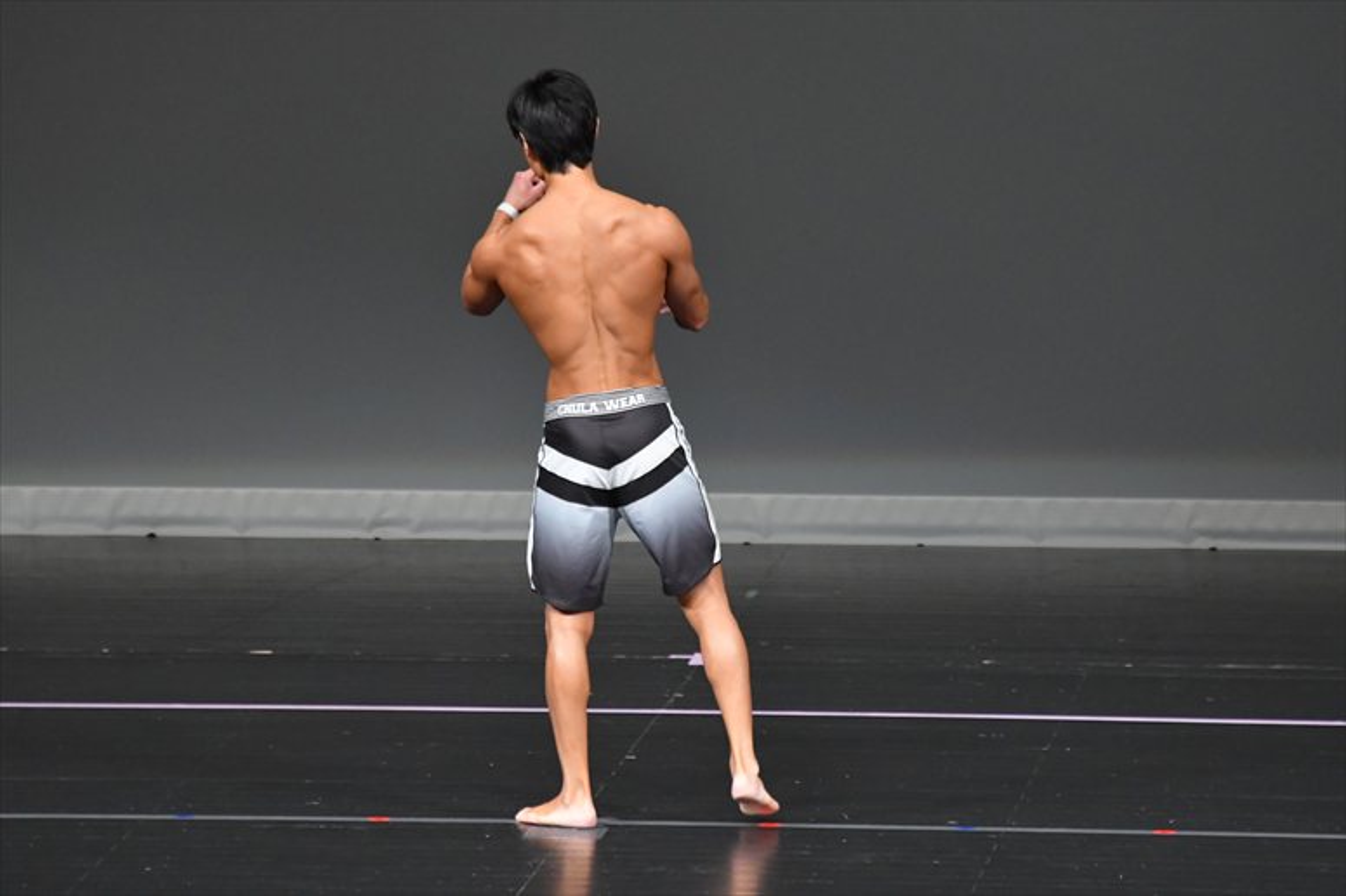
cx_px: 673
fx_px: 12893
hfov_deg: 6.0
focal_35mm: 345
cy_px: 448
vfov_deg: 4.0
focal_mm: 230
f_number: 5.6
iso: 4000
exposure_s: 1/400
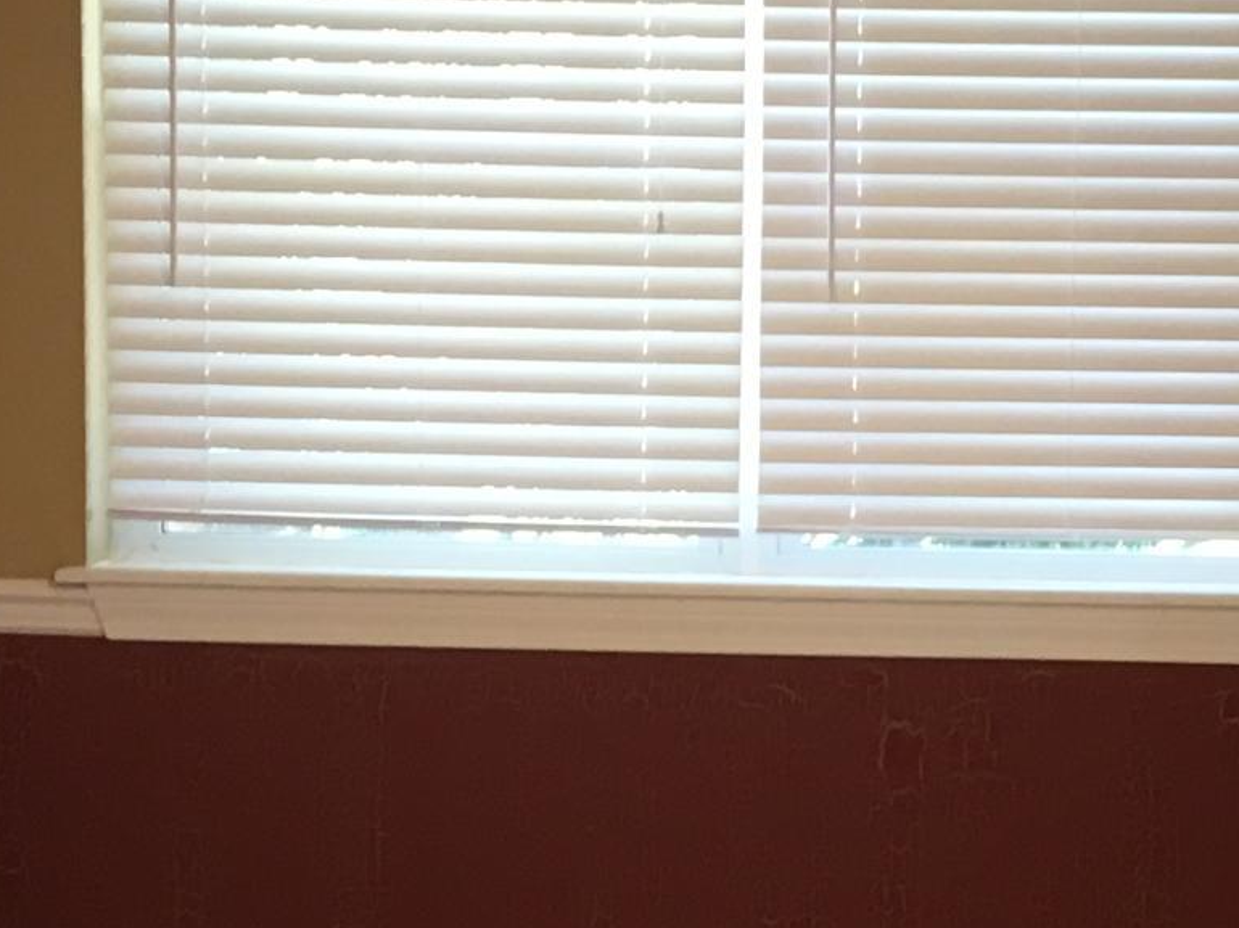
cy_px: 669
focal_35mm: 113
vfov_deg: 13.1
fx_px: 4043
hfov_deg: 17.3
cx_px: 951
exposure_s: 1/30
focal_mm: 4.15
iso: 64
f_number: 2.2
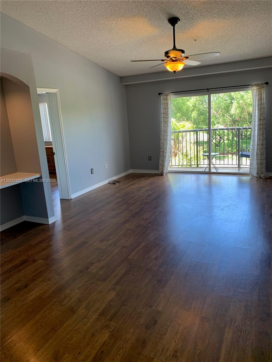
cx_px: 136
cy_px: 181
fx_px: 272
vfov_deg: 67.3
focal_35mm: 26
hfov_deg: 53.1
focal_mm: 4.25
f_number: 1.8
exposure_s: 1/120
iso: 80
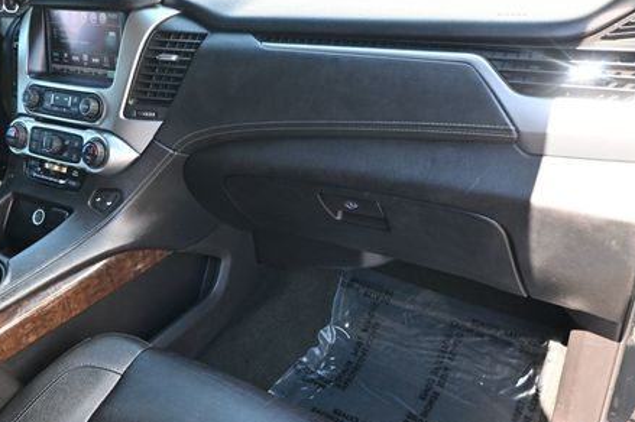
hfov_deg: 53.8
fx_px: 617
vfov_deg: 37.8
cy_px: 220
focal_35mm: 35
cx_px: 231
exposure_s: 1/125
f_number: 3.5
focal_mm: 16
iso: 500
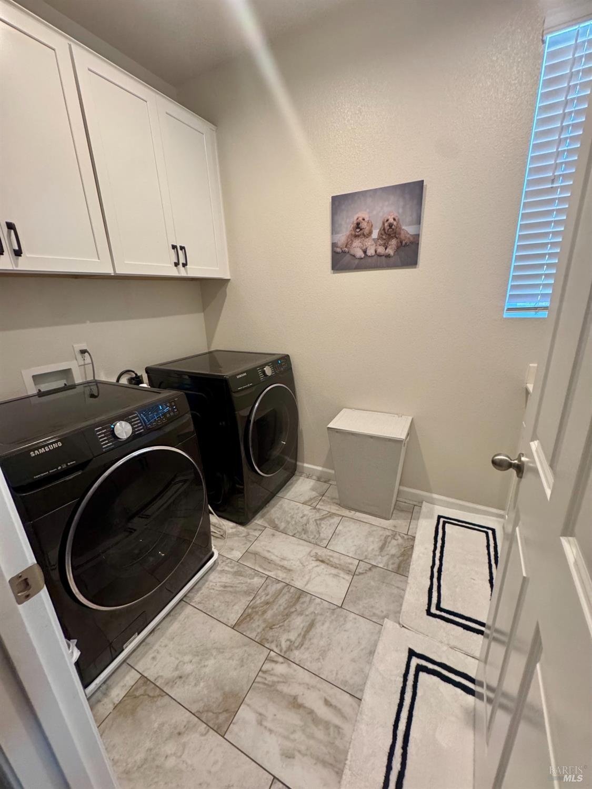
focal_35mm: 14
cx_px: 296
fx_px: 319
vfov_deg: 102.1
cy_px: 394
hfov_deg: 85.7
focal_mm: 2.22
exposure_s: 1/60
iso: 250
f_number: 2.2
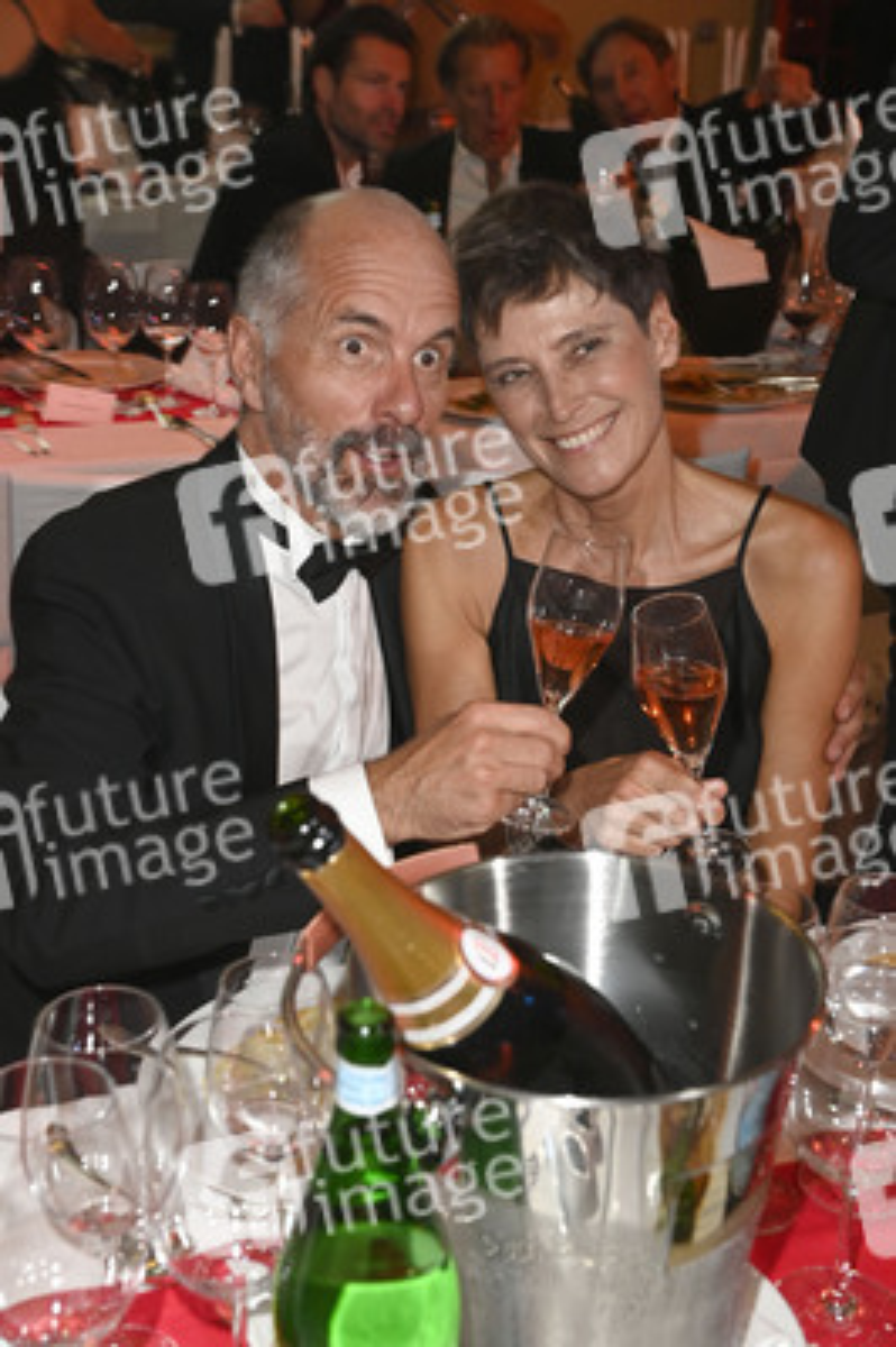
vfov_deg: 41.1
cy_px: 674
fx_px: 1795
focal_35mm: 48
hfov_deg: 28.0
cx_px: 448
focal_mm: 48
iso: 1600
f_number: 5.6
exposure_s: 1/60
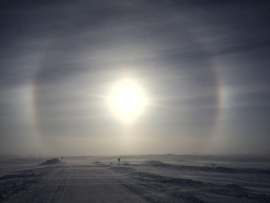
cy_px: 102
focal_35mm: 29
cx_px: 135
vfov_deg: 48.2
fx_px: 226
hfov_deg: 61.7
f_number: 2.2
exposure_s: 1/41667
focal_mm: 4.15
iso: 50
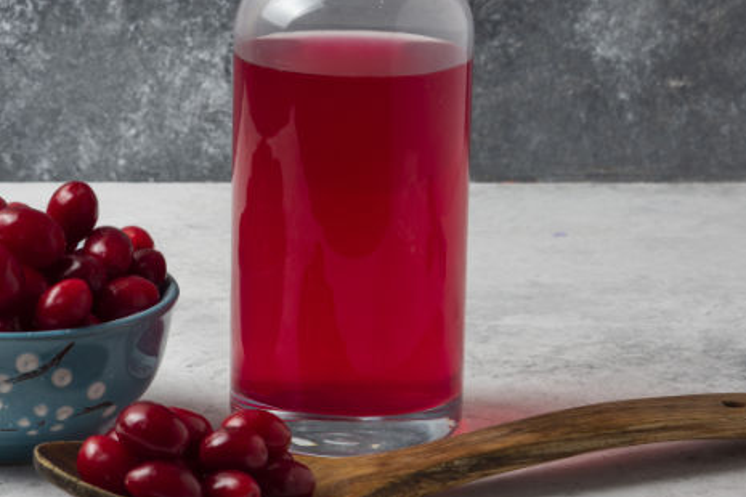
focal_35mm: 148
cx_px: 205
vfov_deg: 9.3
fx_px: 3067
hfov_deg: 13.8
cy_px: 166
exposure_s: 1/100
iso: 200
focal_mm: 86
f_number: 13
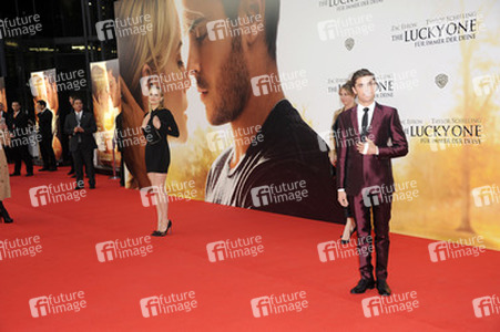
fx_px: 666
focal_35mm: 48
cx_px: 250
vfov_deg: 28.0
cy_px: 166
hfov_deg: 41.1
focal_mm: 48
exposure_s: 1/125
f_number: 6.3
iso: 800
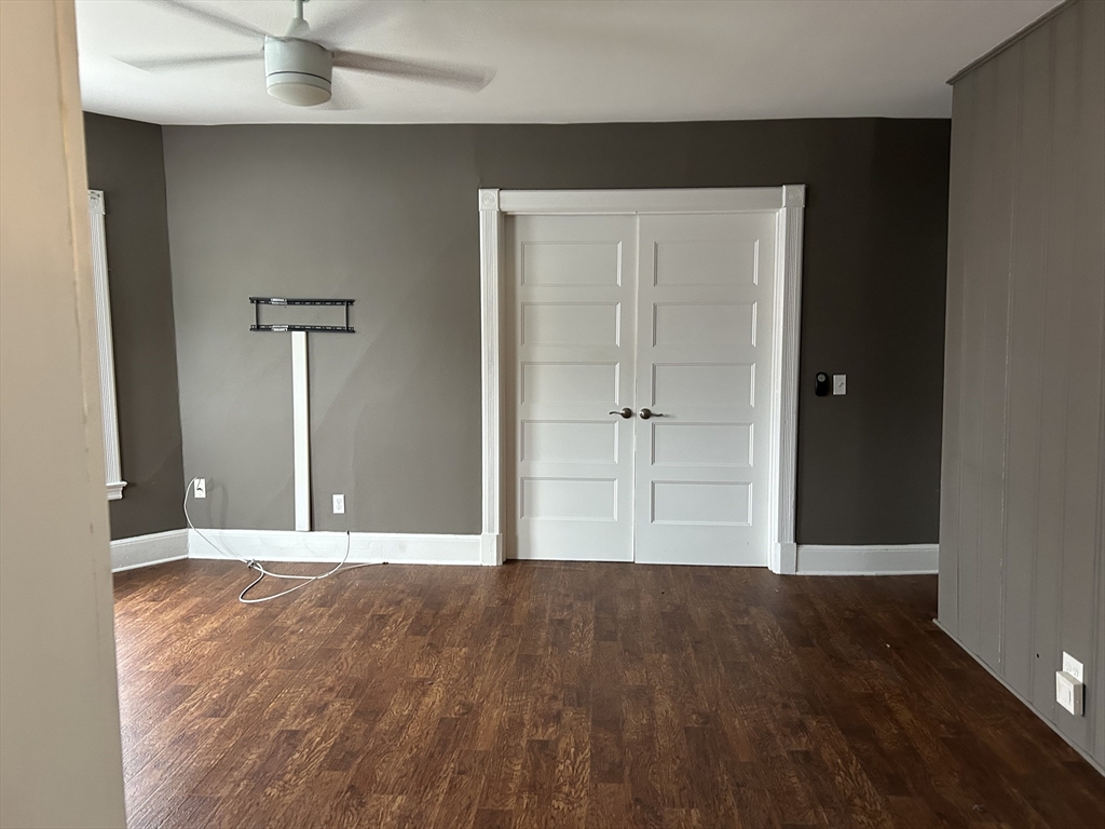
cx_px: 552
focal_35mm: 26
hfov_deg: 67.3
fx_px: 830
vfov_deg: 53.1
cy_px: 414
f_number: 1.5
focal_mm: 5.7
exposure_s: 1/60
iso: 320
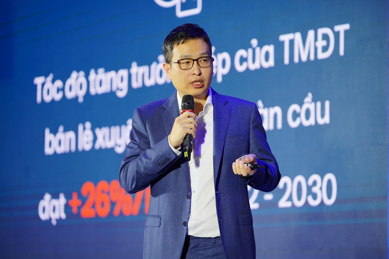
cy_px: 130
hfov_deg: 12.3
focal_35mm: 167
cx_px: 194
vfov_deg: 8.2
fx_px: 1804
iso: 500
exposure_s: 1/200
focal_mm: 167
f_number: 3.2
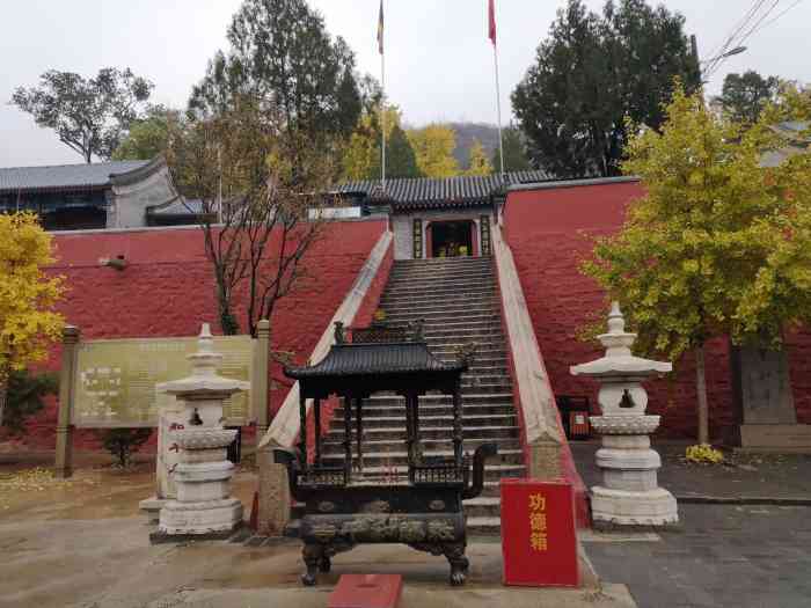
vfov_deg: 51.4
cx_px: 406
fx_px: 633
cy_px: 304
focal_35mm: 27
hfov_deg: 65.3
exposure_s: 1/909
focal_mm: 3.95
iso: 160
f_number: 1.8
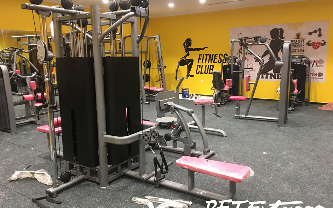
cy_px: 106
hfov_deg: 61.2
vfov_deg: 40.6
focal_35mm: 31
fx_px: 281
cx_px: 166
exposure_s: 1/15
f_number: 2.2
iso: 80
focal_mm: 4.15
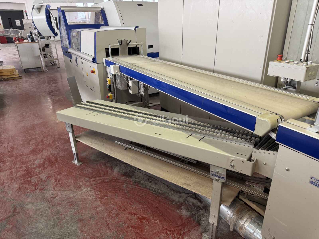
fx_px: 221
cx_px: 160
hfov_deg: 71.6
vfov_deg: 56.8
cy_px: 120
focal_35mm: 24
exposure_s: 1/50
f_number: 1.78
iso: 160
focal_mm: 6.76
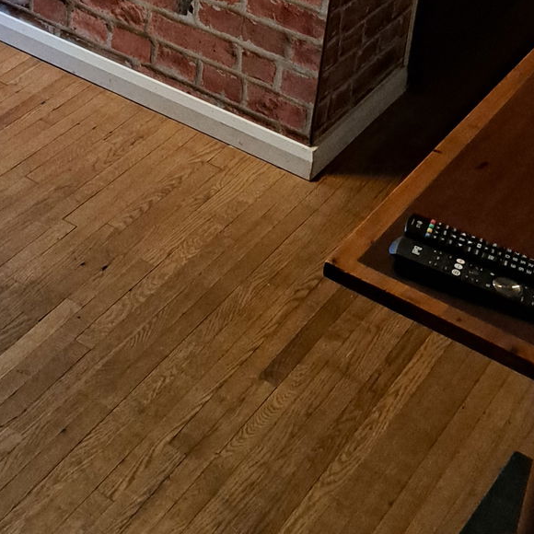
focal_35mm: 78
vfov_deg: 20.1
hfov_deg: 21.5
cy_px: -186
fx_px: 1361
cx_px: 11
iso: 400
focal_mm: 5.23
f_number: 1.8
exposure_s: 1/40
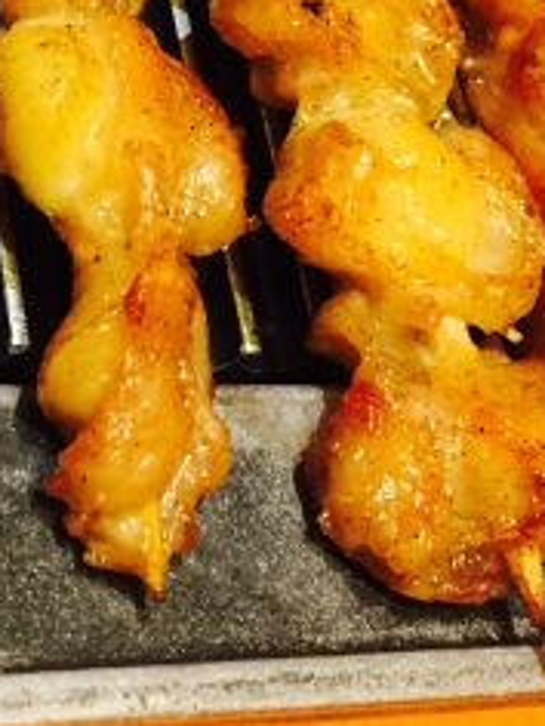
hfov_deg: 16.5
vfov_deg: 22.0
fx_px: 1805
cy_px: 15
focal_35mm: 86
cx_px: -88
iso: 160
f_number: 2.2
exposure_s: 1/17
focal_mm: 4.15
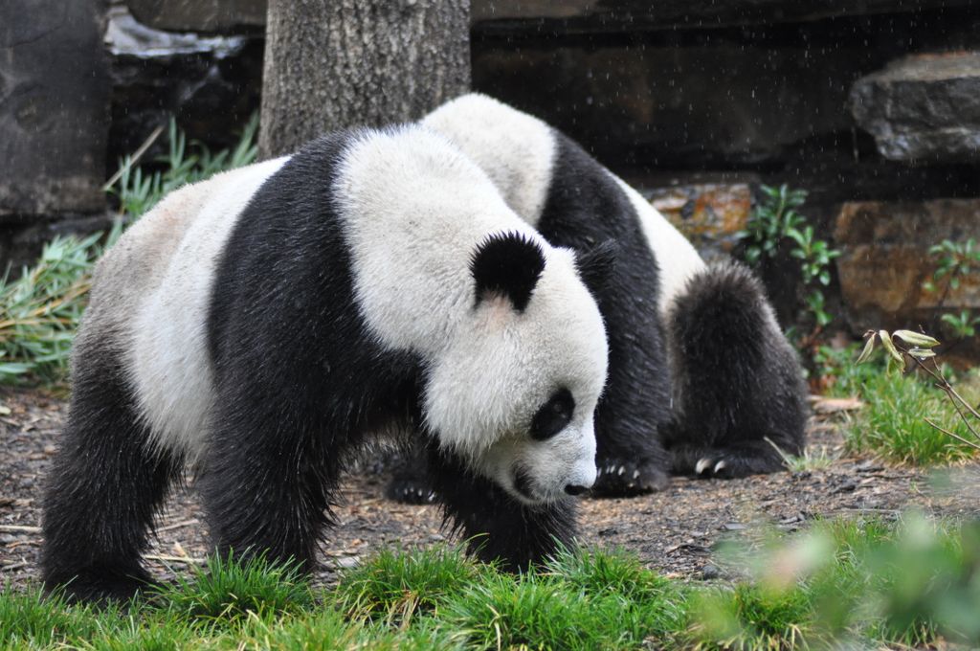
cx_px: 490
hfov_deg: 7.6
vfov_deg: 5.1
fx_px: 7341
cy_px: 326
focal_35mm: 270
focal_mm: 180
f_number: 4.8
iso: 900
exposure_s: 1/500
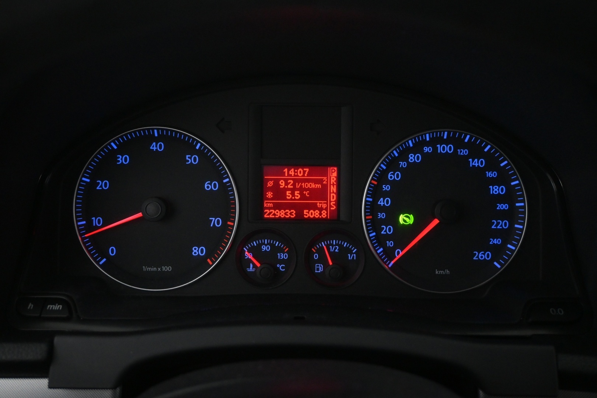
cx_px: 298
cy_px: 199
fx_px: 597
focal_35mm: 36
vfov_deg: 36.9
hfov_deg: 53.1
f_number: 4.2
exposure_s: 1/60
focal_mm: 24
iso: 2500
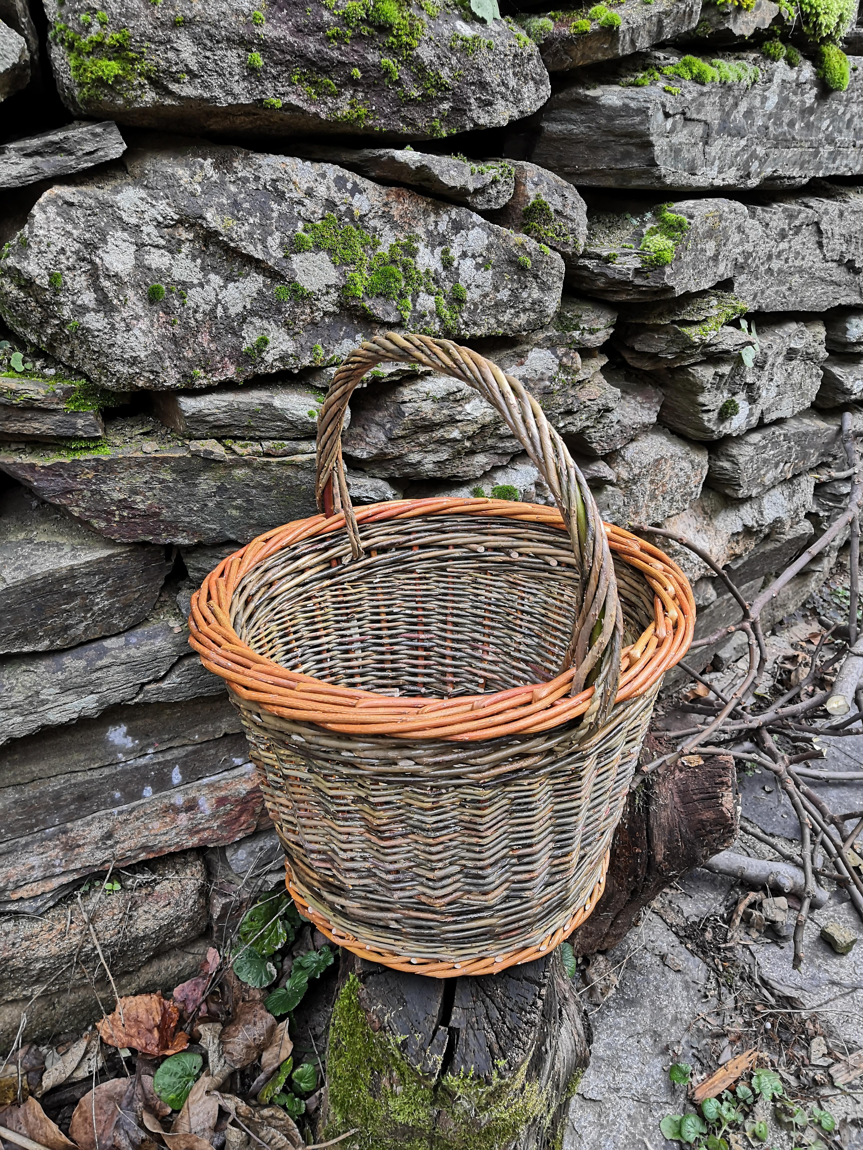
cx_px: 432
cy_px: 575
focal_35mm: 27
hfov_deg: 51.4
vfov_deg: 65.3
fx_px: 898
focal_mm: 3.95
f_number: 1.8
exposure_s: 1/146
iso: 50
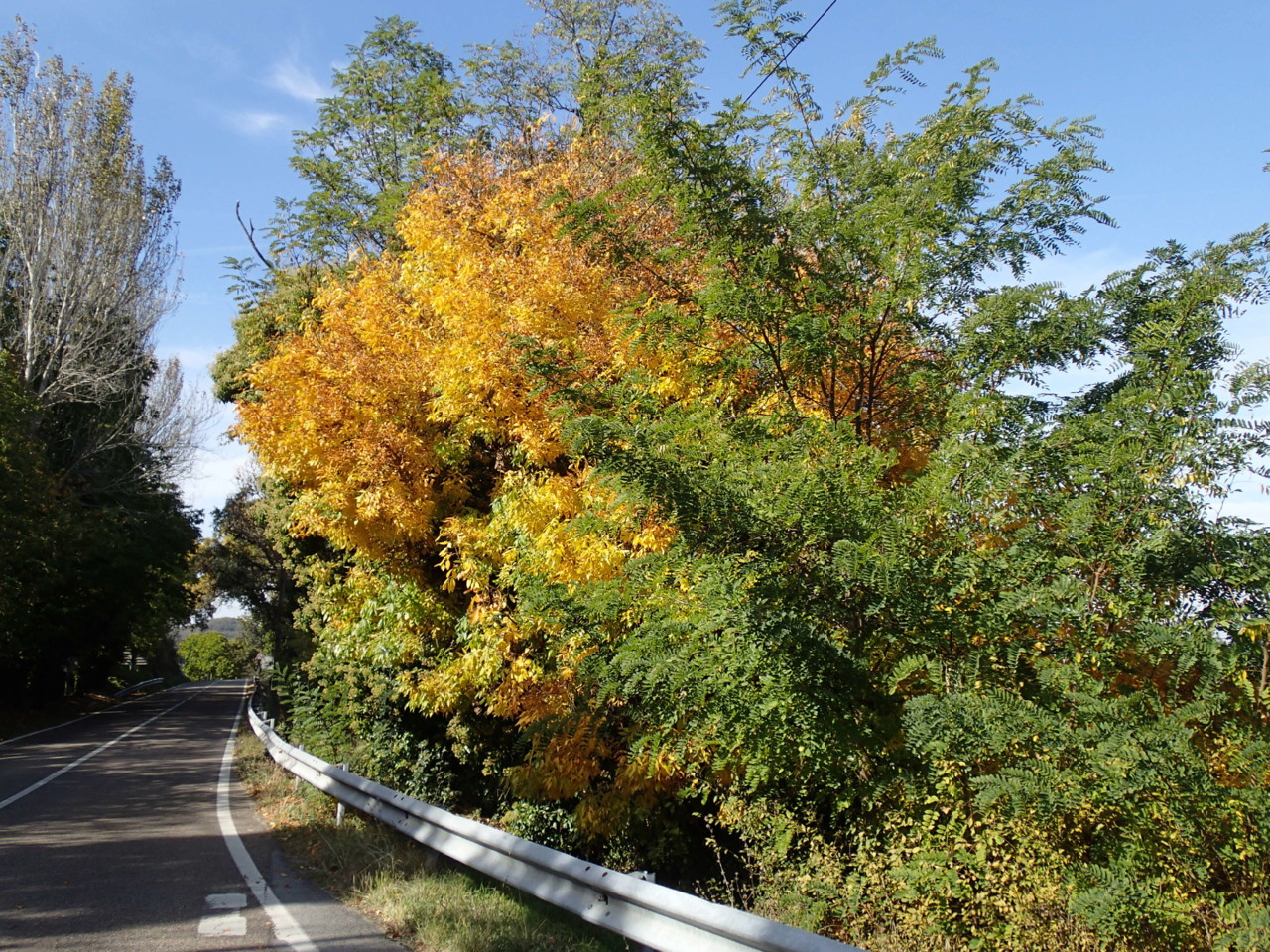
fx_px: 1284
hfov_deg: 52.6
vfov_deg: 40.7
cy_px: 476
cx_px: 635
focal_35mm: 35
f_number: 3.5
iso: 100
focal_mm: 6.42
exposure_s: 1/500
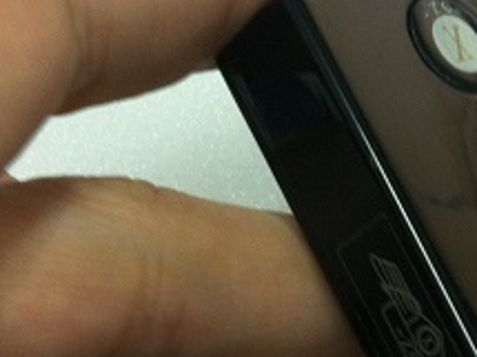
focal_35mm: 104
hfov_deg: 18.5
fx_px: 1432
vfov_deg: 14.2
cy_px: 200
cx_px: 459
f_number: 2.8
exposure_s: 1/17
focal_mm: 3.85
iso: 100
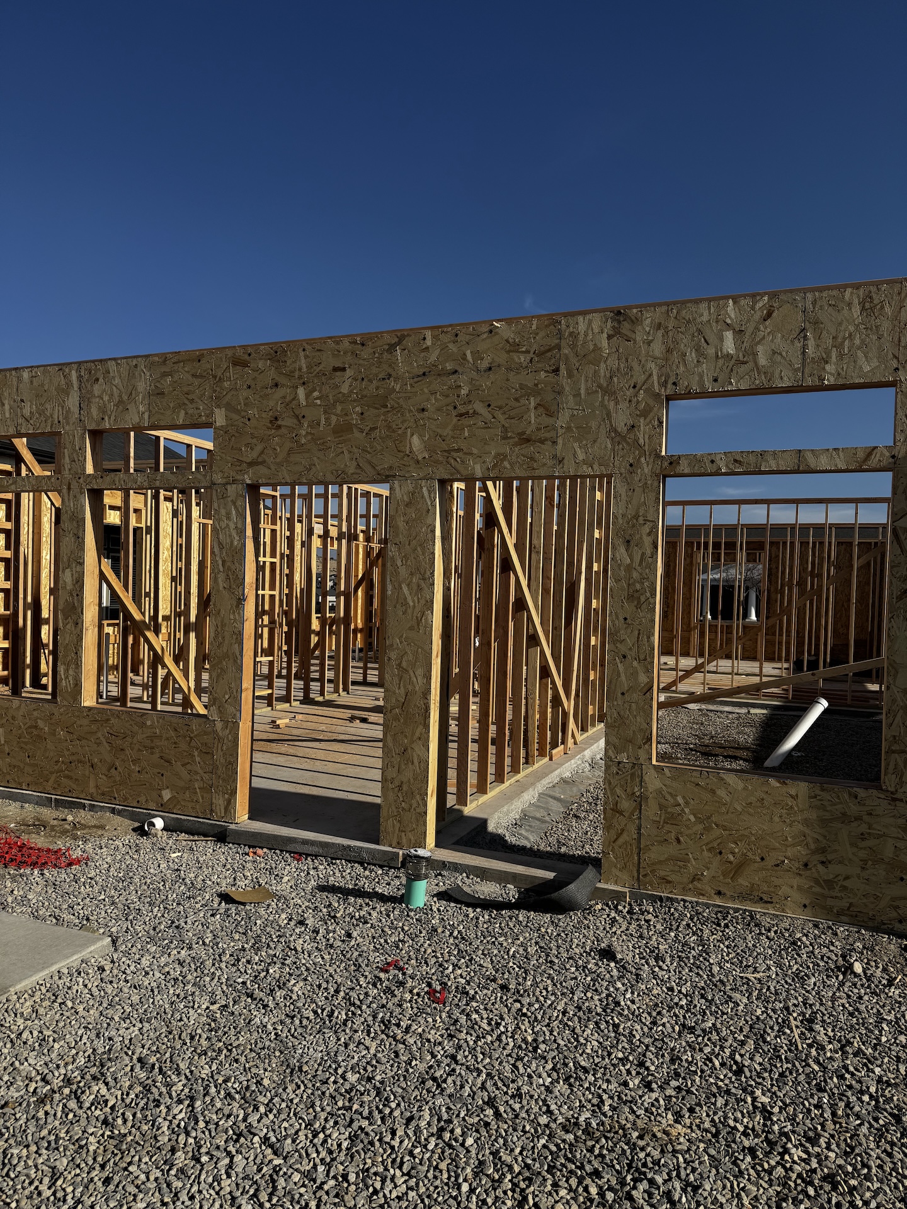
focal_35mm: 24
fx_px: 838
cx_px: 454
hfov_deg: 56.8
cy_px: 604
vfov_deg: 71.6
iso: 80
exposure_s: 1/7937
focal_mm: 6.76
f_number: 1.78
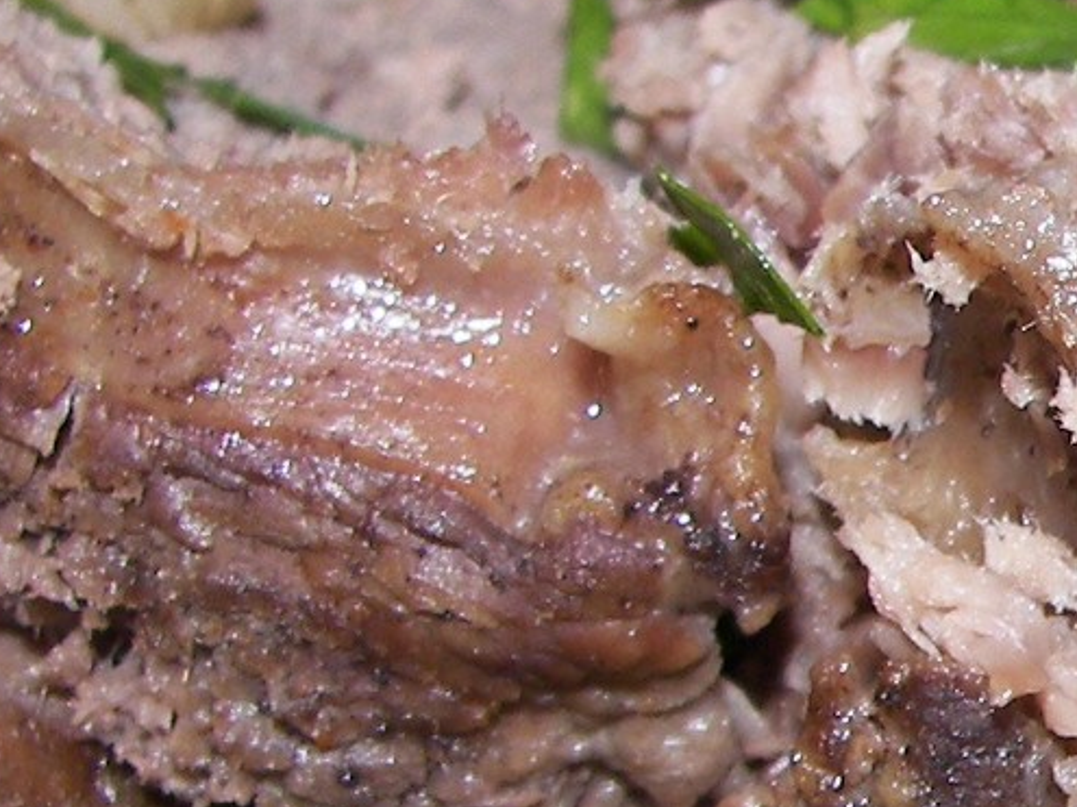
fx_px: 4635
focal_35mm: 149
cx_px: 1534
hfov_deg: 12.7
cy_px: 455
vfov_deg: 10.0
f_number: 2.8
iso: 64
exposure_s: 1/30
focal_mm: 6
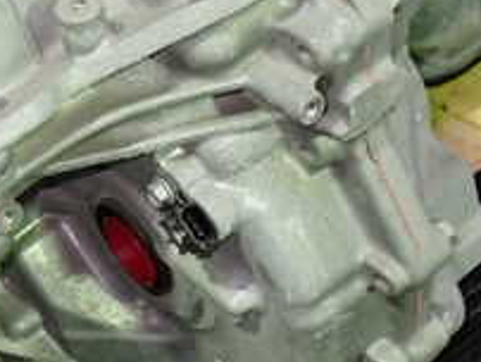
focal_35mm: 89
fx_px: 1238
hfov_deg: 21.4
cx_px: 33
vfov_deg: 16.6
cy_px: 143
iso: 640
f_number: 2.3
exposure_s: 1/30
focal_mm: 5.4
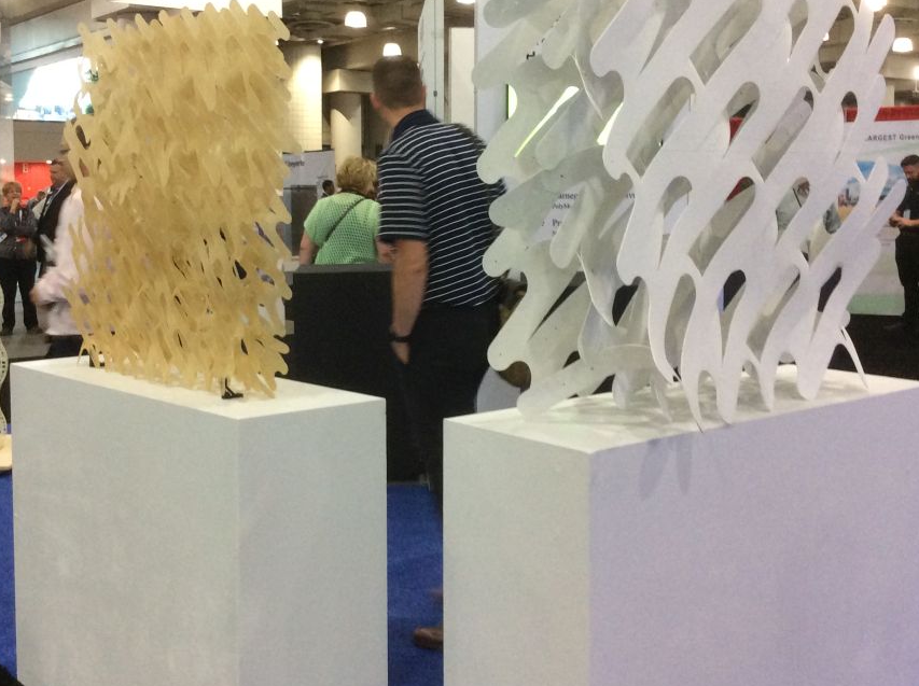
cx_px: 395
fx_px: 1193
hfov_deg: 42.0
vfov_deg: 32.0
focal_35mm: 45
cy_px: 269
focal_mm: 3.3
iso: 160
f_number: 2.4
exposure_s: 1/24
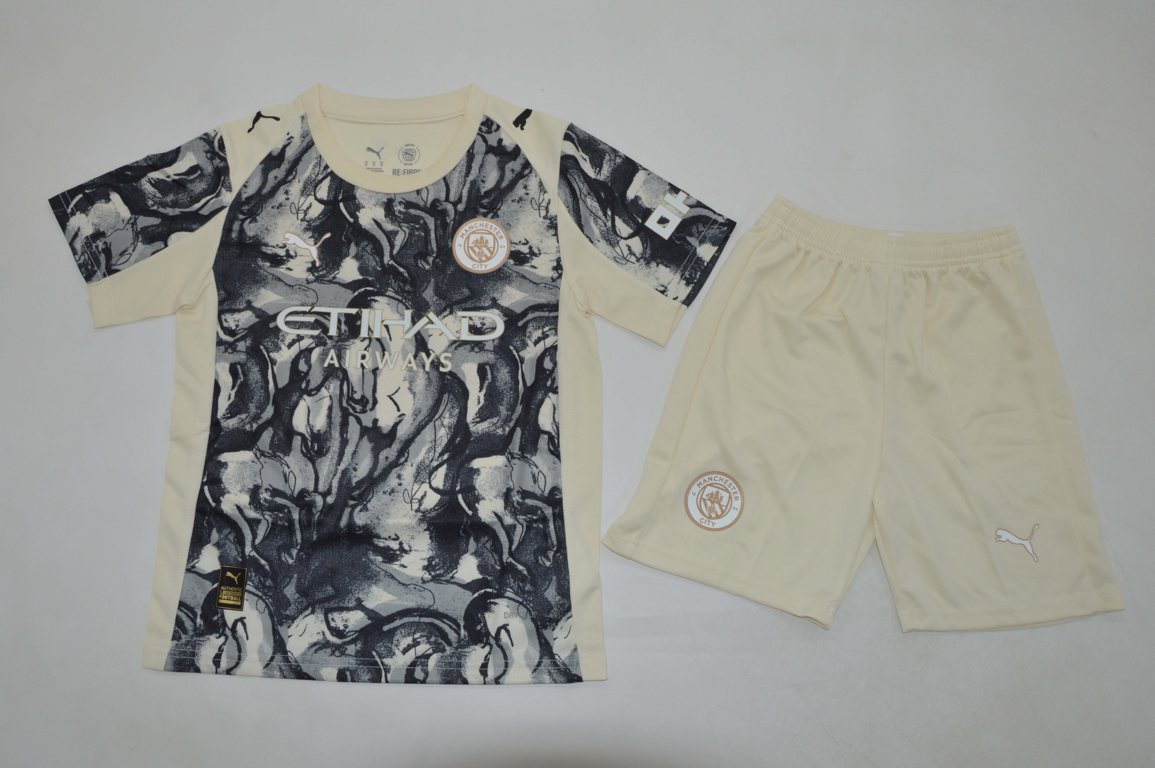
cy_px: 374
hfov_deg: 65.5
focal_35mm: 28
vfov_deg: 46.3
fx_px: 898
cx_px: 567
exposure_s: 1/200
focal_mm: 18
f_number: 13
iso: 400
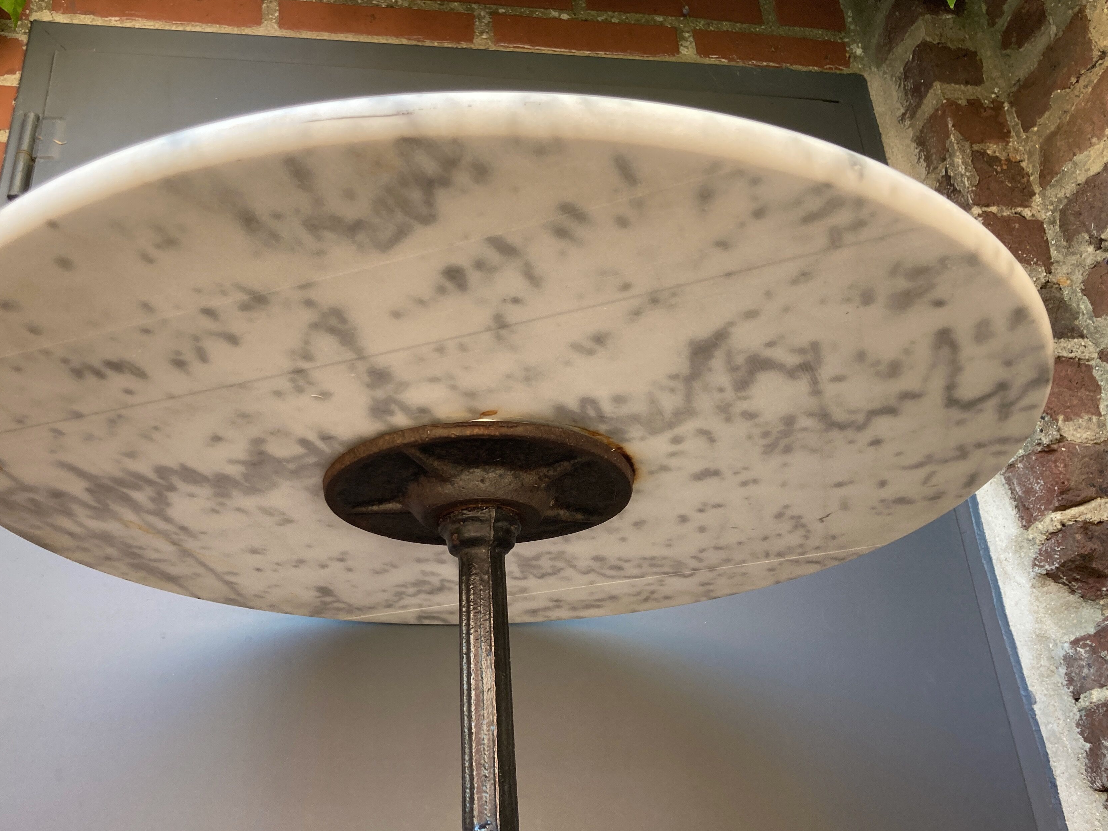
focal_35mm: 34
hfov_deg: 53.8
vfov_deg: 41.8
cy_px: 411
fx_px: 1088
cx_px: 494
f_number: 1.8
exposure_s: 1/121
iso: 64
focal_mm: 3.99
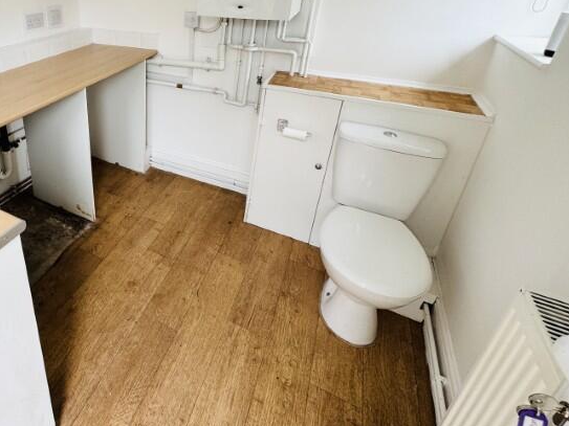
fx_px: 362
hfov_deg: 70.0
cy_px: 112
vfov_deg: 58.2
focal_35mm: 22
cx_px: 126
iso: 80
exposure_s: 1/99
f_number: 2.2
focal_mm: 2.22
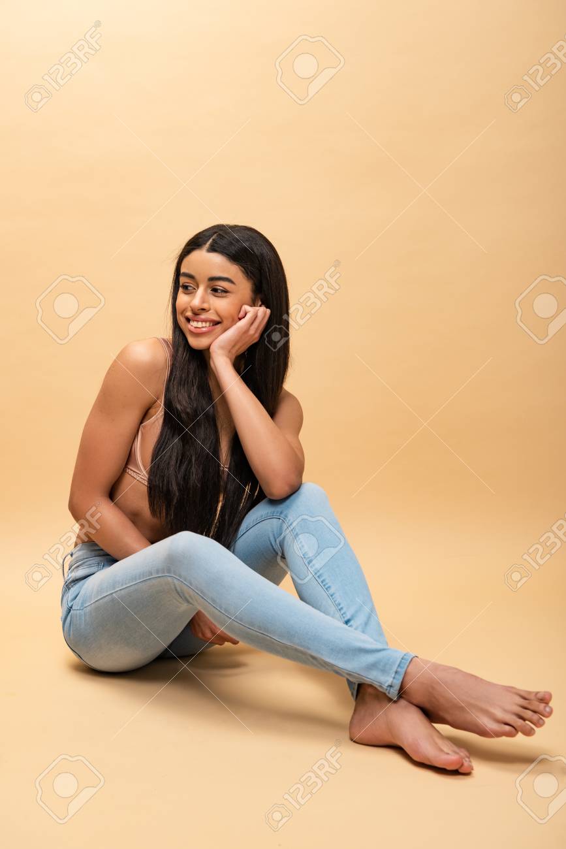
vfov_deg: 39.6
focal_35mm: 50
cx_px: 283
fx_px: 1179
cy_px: 424
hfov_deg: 27.0
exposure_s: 1/200
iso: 200
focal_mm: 50
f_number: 8
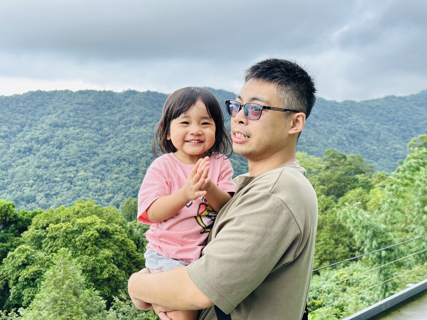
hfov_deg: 39.7
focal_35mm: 48
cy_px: 160
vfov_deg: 30.3
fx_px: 592
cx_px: 214
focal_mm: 6.86
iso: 64
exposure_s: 1/390
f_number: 1.78
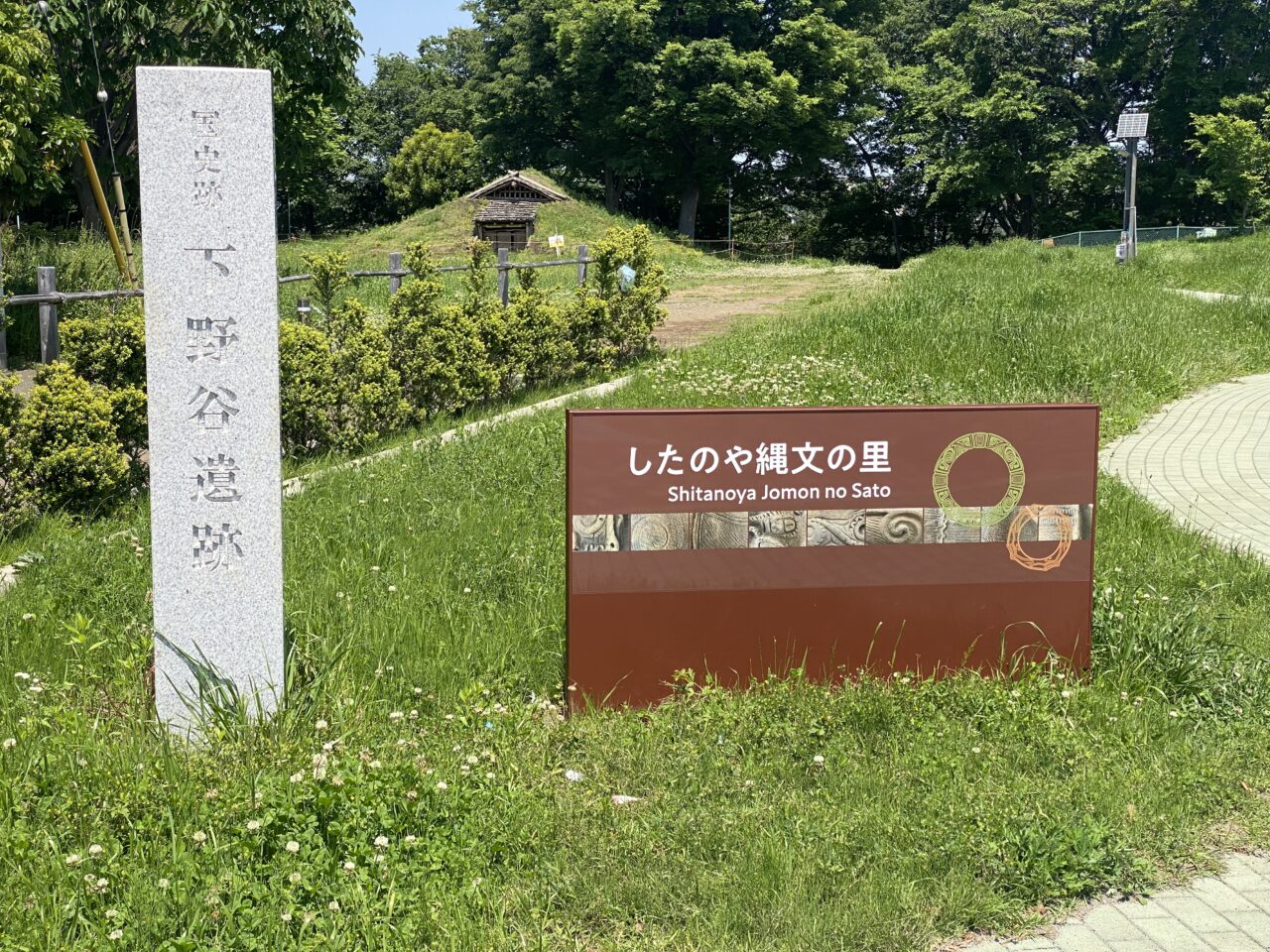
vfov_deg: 28.0
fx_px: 1908
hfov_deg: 36.8
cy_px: 476
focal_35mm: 52
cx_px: 635
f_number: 2
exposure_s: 1/1261
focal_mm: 6
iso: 20
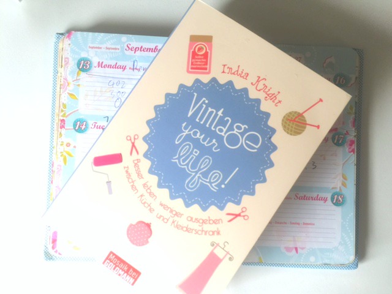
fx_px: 328
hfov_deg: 61.7
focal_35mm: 29
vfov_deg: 48.2
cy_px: 147
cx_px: 196
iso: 64
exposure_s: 1/17
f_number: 2.2
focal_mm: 4.15
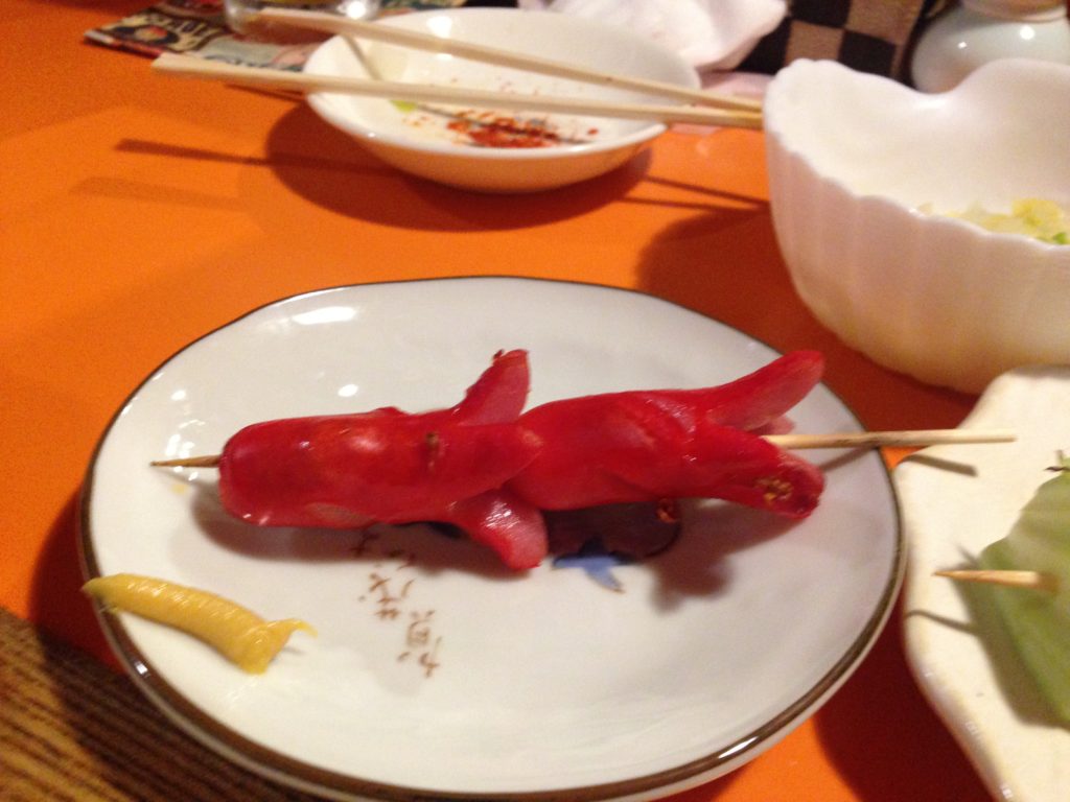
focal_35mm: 33
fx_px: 1020
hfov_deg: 55.4
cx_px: 535
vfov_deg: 42.9
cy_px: 401
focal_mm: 4.12
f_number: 2.4
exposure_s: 1/20
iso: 320
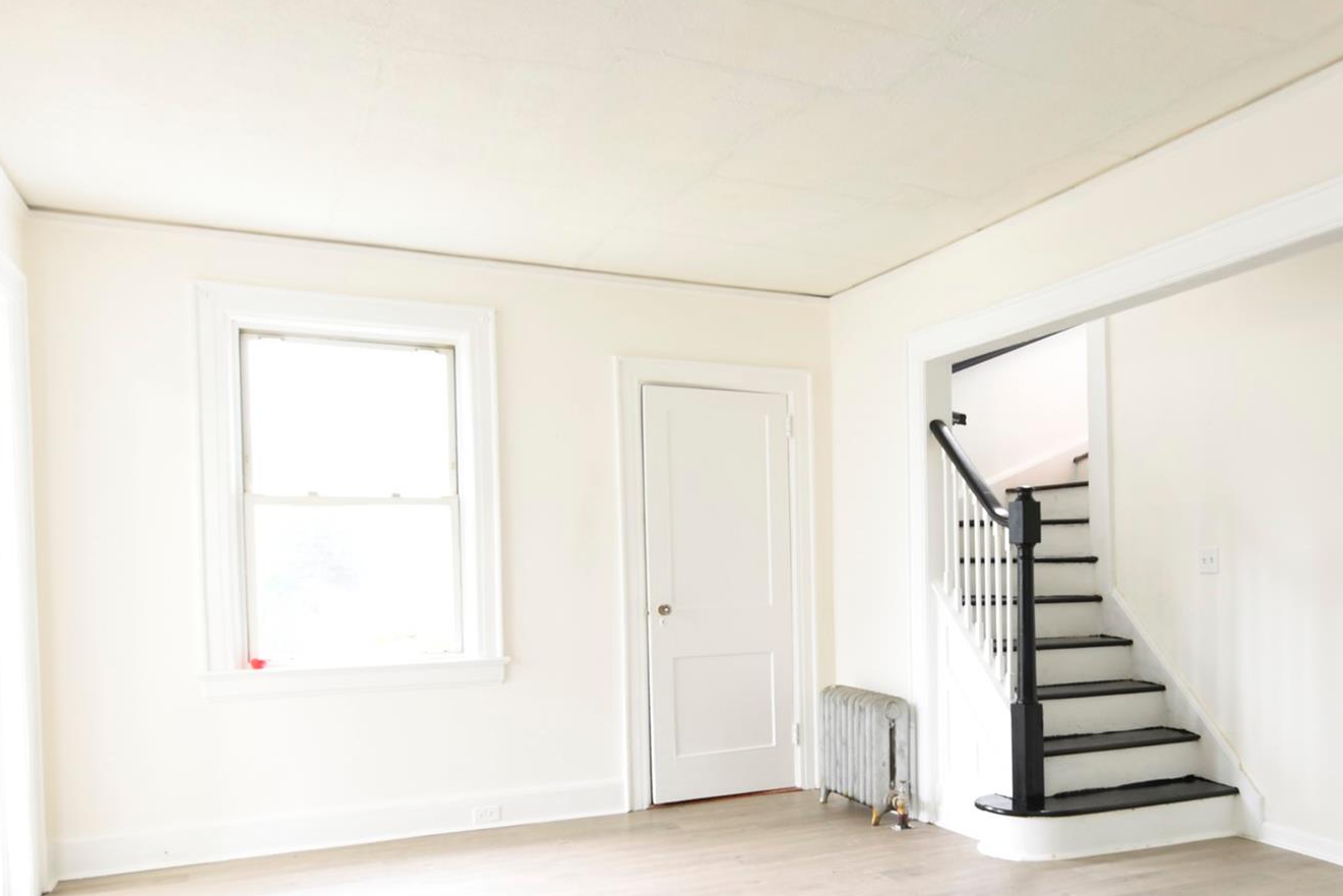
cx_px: 913
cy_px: 595
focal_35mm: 31
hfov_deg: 58.7
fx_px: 1157
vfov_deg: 41.8
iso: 100
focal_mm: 20
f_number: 10
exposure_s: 1.6
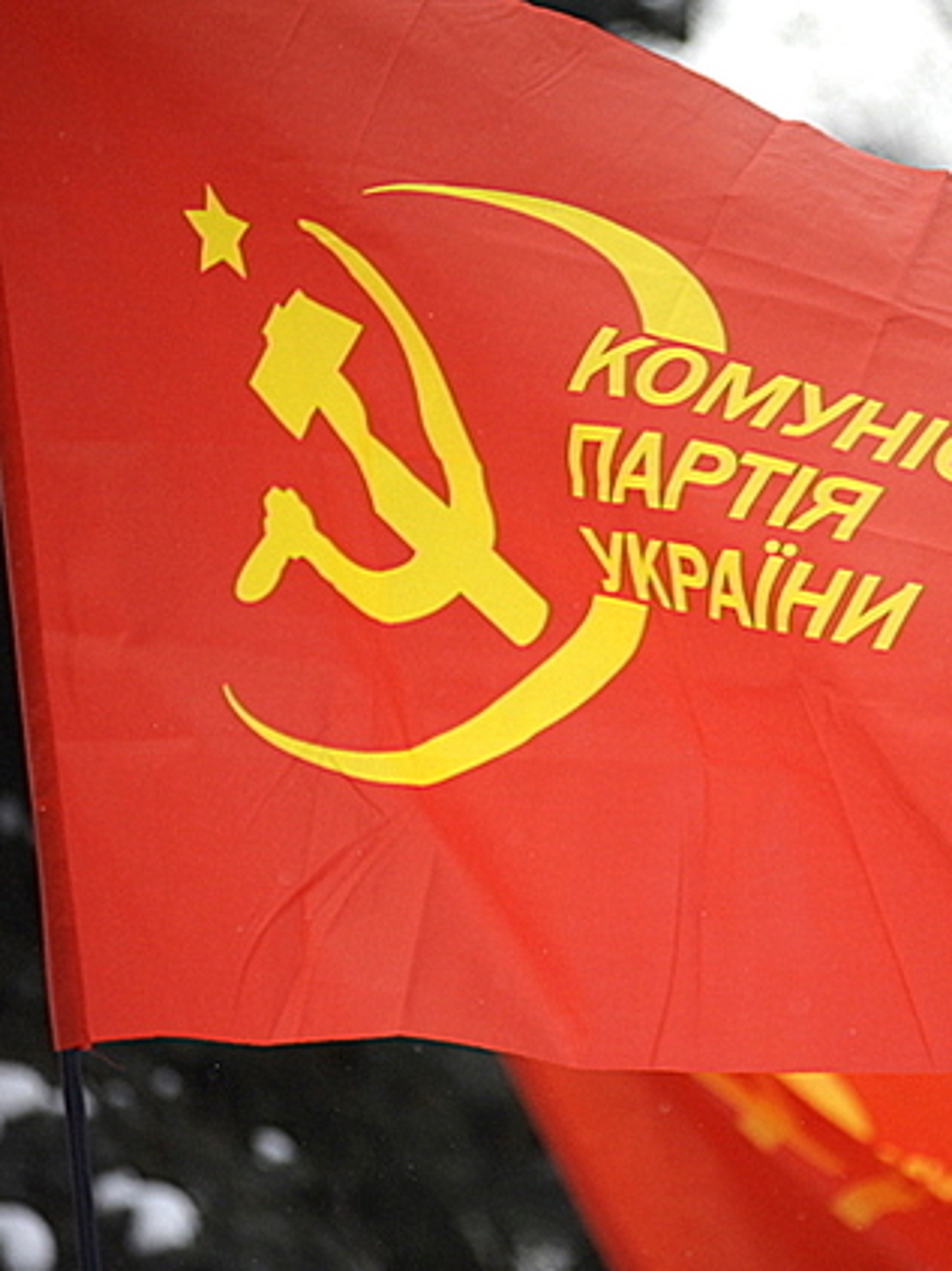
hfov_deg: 5.1
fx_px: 10676
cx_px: 766
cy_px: 637
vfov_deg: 6.8
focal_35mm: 291
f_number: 3.2
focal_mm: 200
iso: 1000
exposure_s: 1/8000
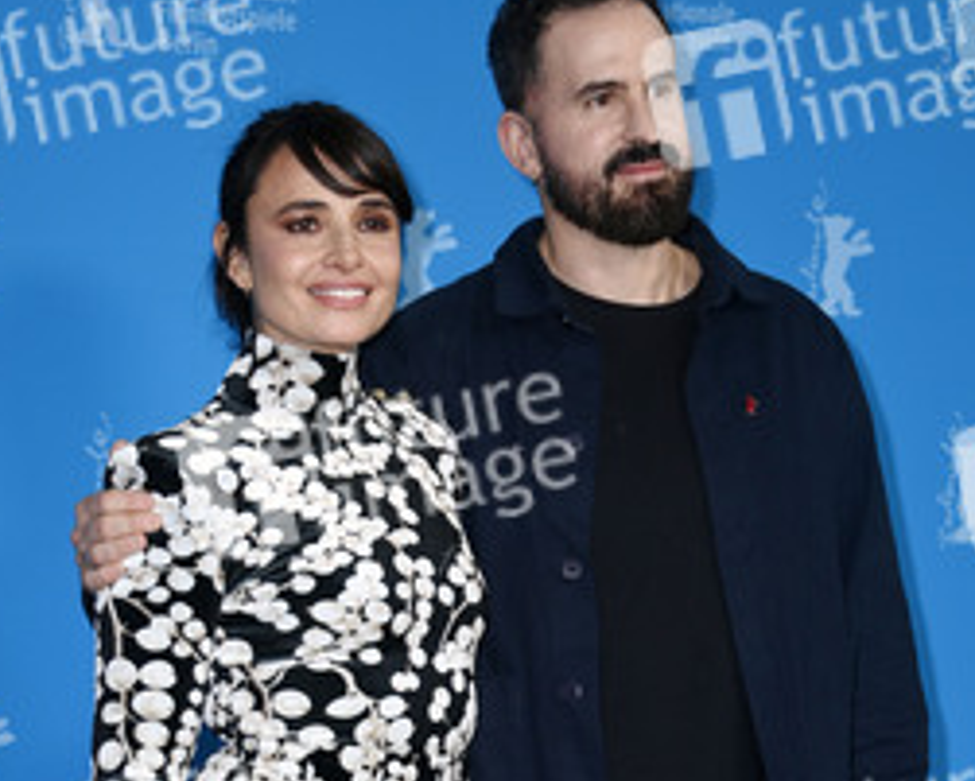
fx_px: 3666
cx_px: 489
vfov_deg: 12.1
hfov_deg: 15.1
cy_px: 661
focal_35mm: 127
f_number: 5.6
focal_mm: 85
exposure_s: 1/250
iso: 1000
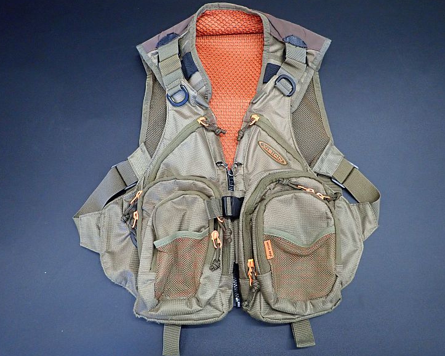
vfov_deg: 53.2
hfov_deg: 64.1
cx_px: 231
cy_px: 178
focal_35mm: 27
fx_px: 356
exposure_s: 1/30
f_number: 2
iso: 500
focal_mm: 4.5
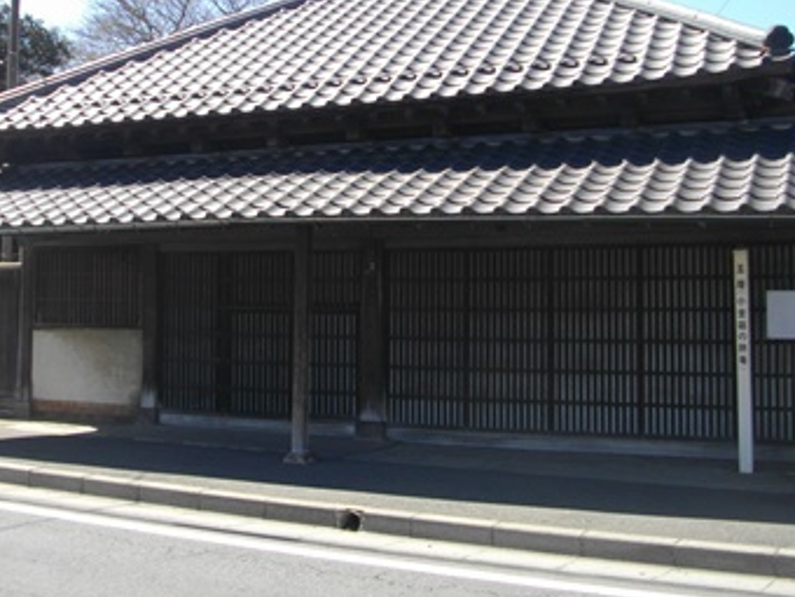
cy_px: 186
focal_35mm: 47
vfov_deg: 30.6
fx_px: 1079
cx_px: 393
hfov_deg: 40.4
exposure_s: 1/640
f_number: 2.9
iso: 100
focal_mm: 5.7
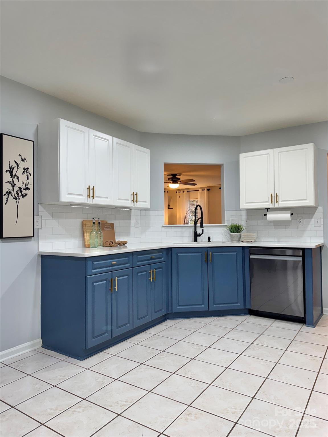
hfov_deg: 56.8
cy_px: 218
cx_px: 164
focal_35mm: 24
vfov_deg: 71.6
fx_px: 303
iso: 125
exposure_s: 1/120
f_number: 1.78
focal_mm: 6.76
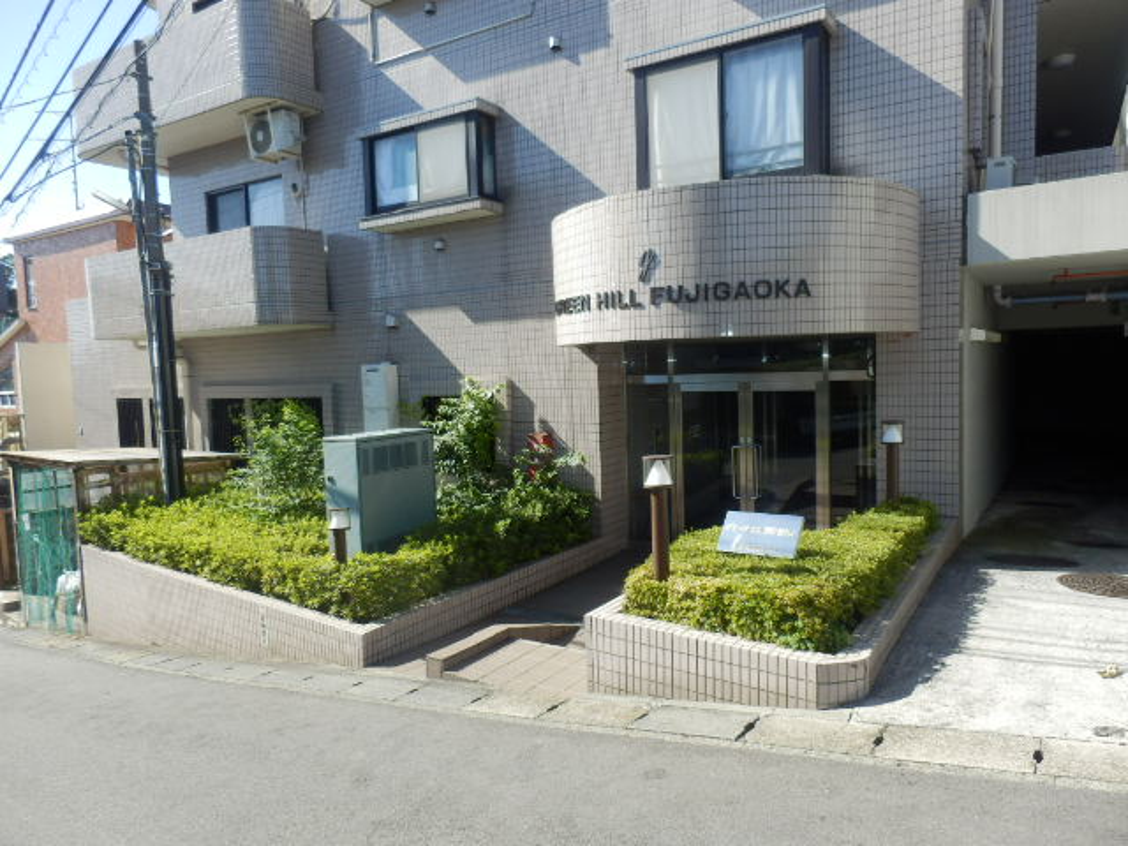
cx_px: 564
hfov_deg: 71.6
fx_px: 782
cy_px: 423
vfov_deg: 56.8
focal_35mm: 24
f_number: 3
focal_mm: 4.2
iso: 80
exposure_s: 1/400
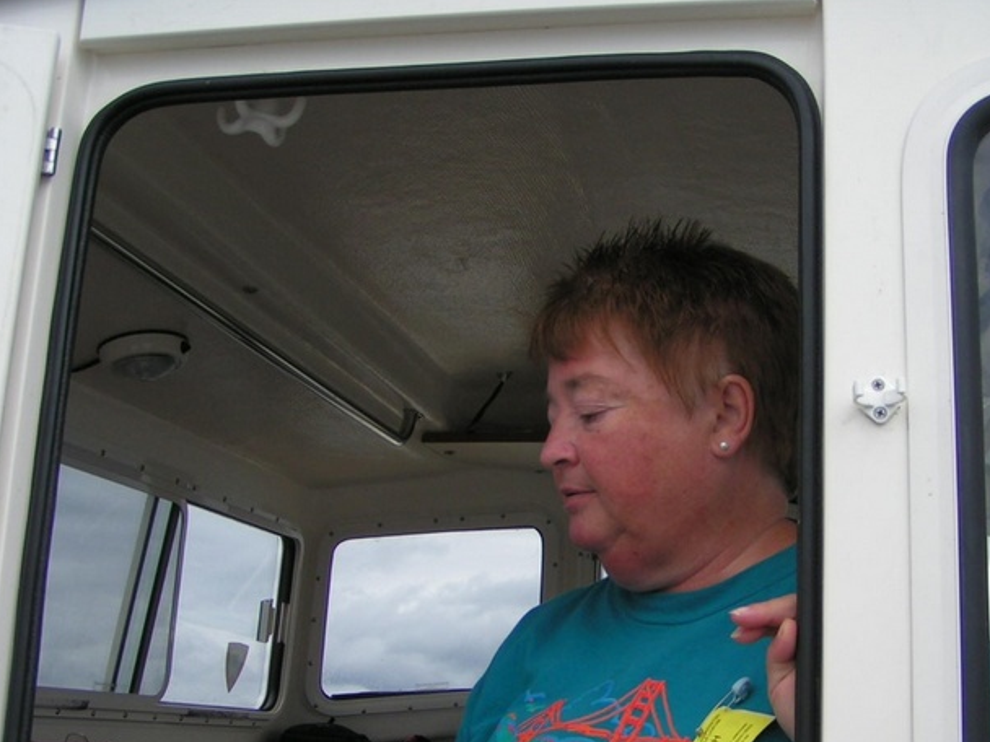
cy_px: 480
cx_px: 589
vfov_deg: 29.0
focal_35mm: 50
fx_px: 1430
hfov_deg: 38.1
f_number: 3.2
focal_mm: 5.8
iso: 50
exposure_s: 1/1000
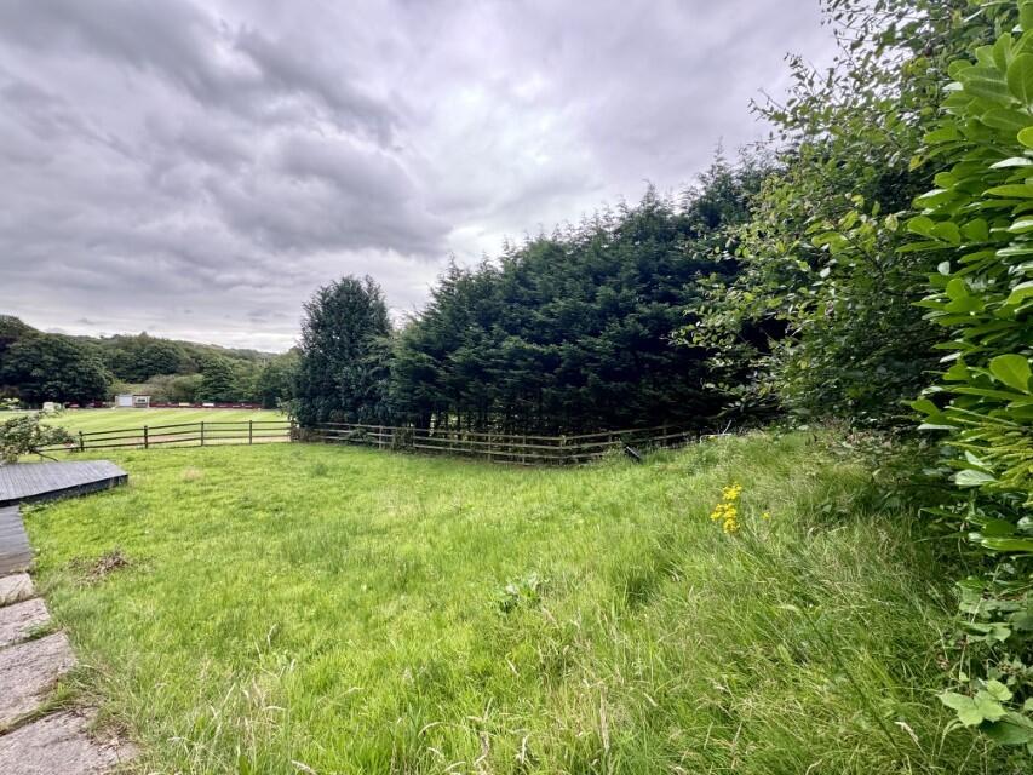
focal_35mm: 14
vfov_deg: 85.7
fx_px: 418
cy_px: 388
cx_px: 516
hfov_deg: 102.1
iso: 40
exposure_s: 1/141
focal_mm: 2.22
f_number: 2.2
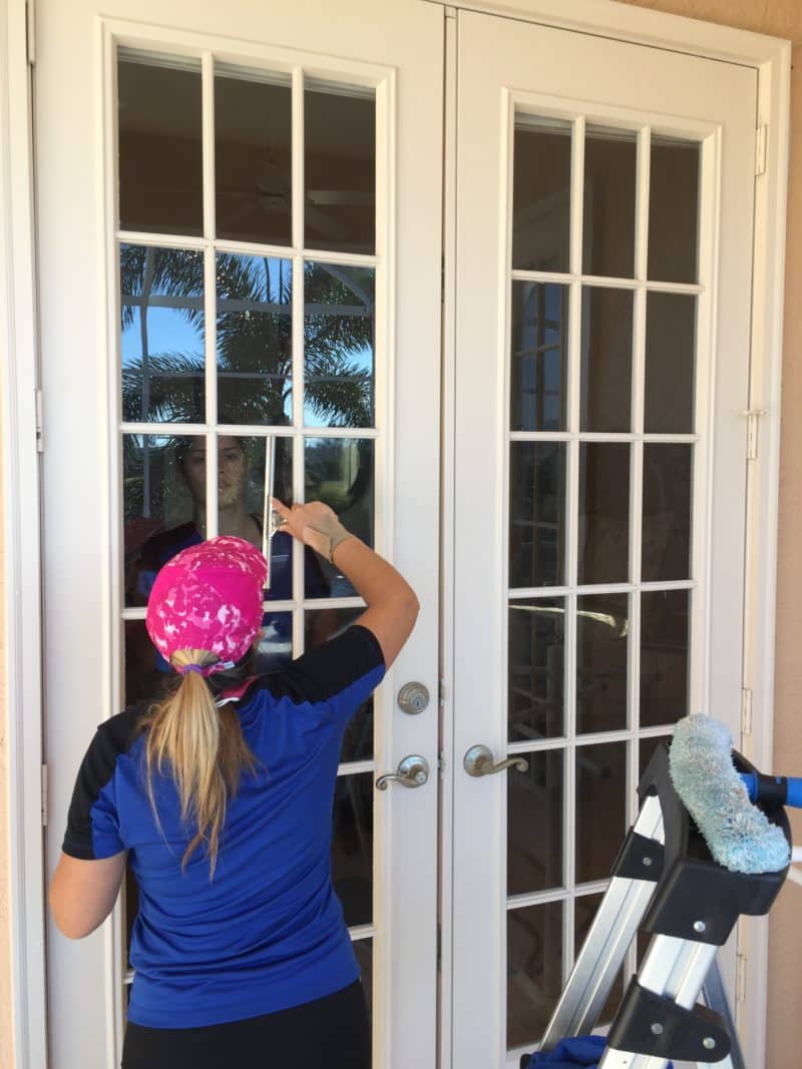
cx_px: 401
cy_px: 534
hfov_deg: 48.2
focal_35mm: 29
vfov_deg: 61.7
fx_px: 896
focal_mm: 4.15
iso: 32
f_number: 2.2
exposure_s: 1/128
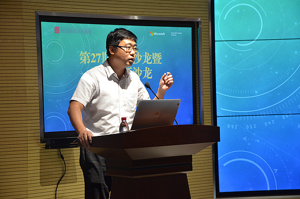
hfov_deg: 19.5
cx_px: 150
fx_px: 873
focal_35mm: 105
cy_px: 100
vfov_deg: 13.0
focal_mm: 70
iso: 720
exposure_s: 1/60
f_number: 5.3
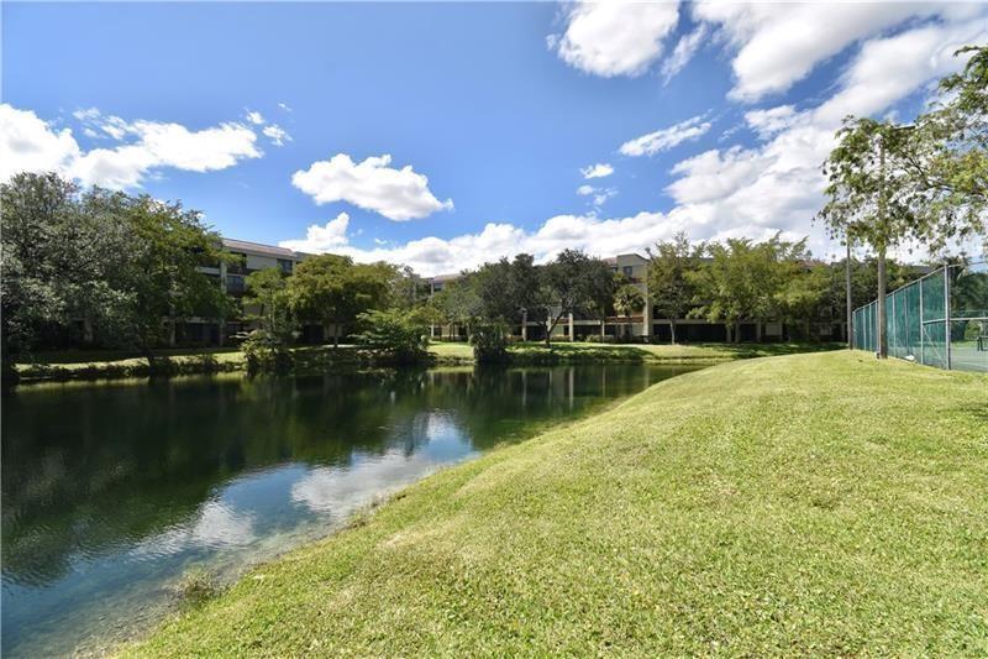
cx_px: 494
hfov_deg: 100.4
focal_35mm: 15
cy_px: 330
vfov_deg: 77.3
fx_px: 412
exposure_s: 1/250
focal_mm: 10
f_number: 8
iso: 125
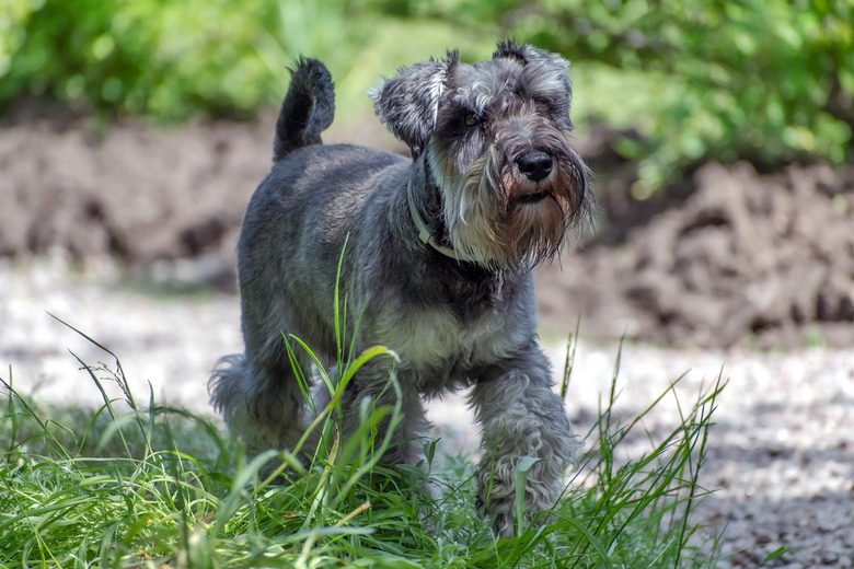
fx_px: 7828
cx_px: 427
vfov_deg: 4.2
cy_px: 284
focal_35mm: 330
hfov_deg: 6.2
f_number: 5.6
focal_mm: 220
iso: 1600
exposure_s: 1/2500
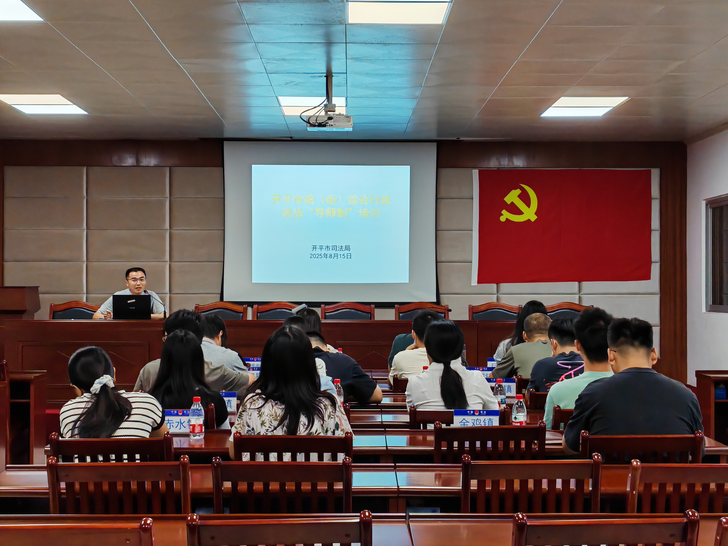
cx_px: 364
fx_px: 1304
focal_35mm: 62
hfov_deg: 31.2
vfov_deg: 23.7
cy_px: 273
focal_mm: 6.12
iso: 100
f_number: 1.9
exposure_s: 1/100
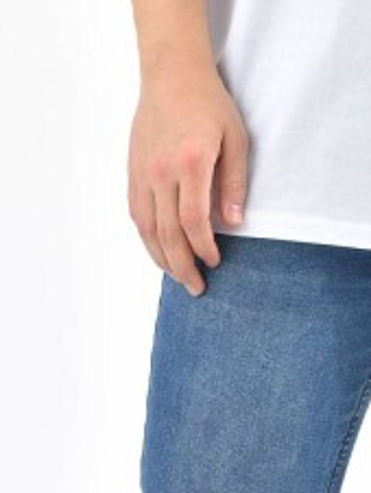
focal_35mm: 357
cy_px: -231
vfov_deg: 5.5
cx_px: 478
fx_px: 5092
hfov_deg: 4.2
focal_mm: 112
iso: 100
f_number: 7.1
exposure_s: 1/160
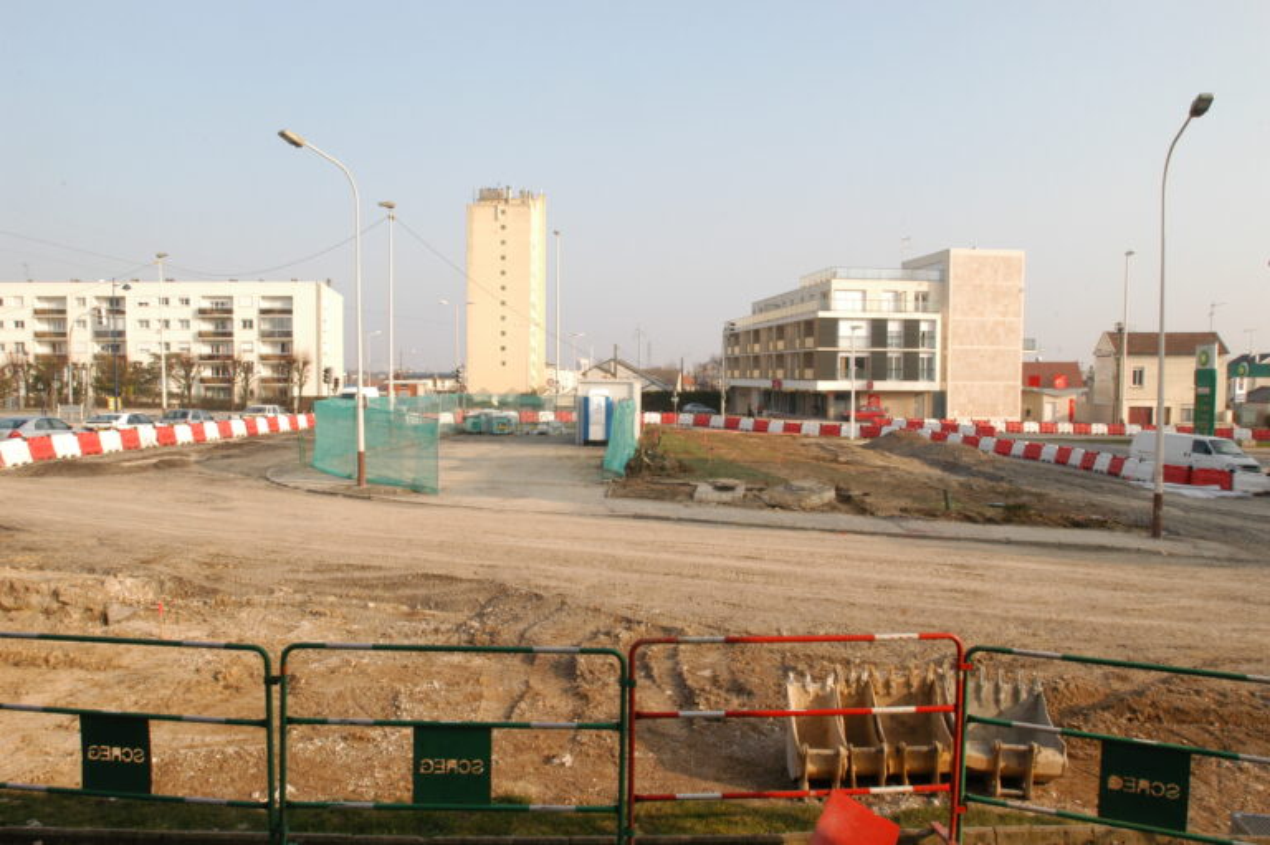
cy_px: 422
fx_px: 899
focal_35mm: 26
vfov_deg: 50.3
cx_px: 635
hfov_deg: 70.5
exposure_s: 1/125
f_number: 14
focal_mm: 17
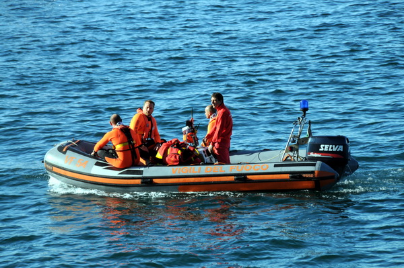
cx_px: 202
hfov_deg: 8.1
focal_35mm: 255
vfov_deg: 5.4
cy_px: 134
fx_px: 2859
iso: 200
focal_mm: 170
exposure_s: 1/320
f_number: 9
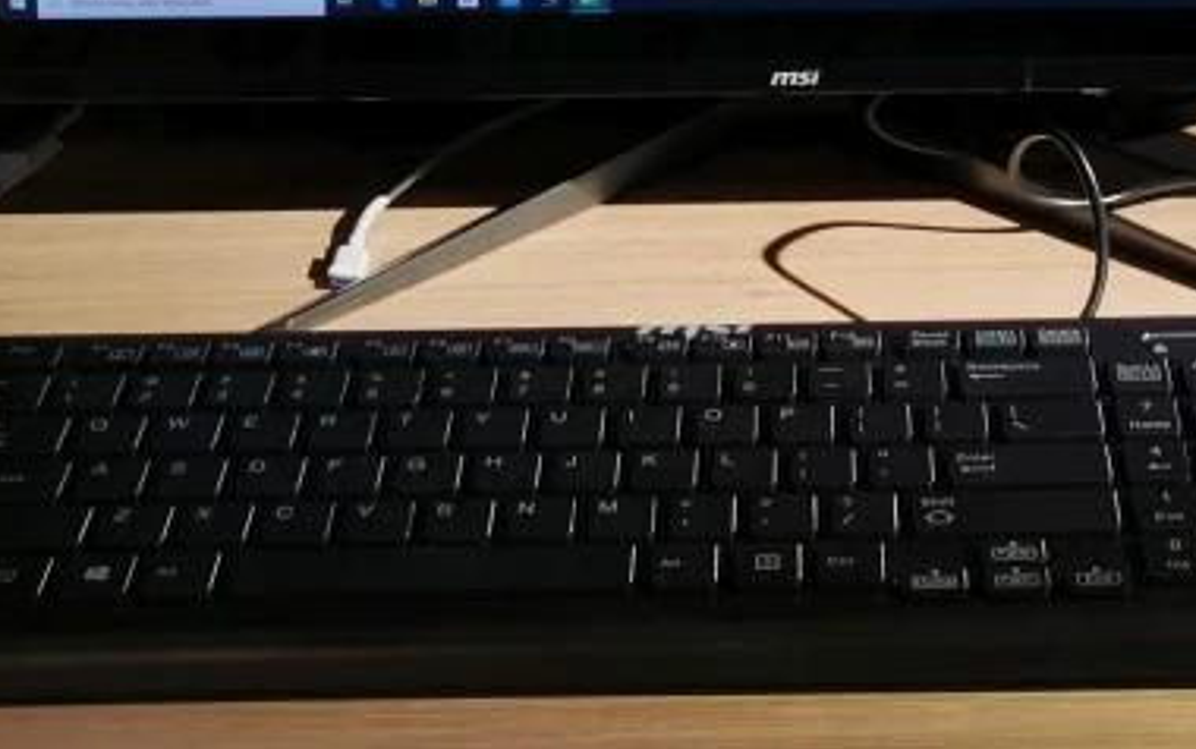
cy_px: -186
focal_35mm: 87
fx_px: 2837
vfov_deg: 14.5
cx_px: 818
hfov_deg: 23.7
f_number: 1.6
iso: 100
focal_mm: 5.56
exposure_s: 1/120
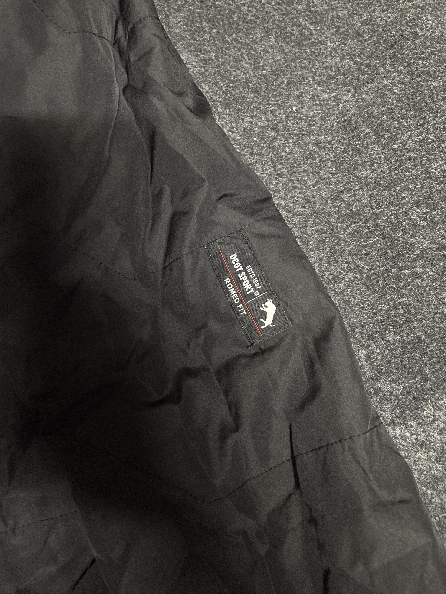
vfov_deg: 67.3
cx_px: 223
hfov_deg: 53.1
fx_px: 447
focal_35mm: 26
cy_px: 297
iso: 640
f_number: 1.6
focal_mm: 4.2
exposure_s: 1/25
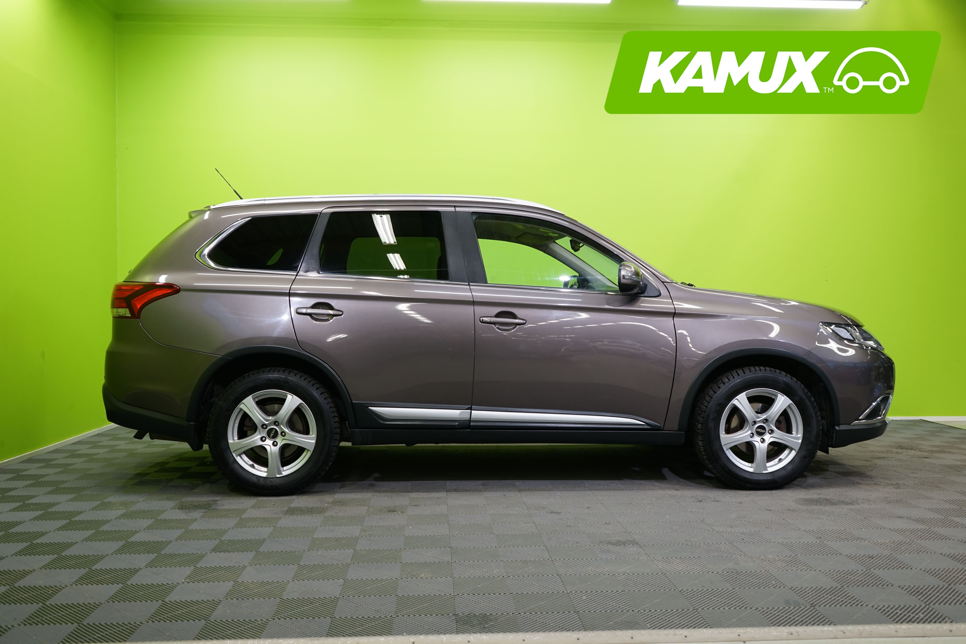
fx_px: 832
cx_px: 483
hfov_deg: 60.3
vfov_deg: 42.3
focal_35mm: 31
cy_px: 322
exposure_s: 1/30
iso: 640
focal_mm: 31
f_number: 5.6
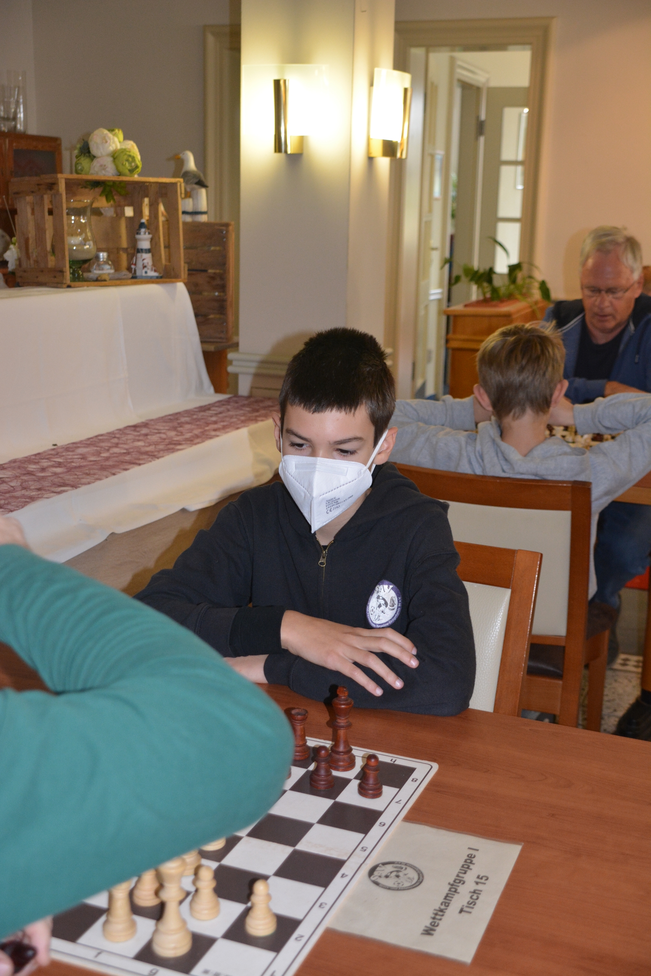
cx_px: 326
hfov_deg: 28.9
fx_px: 1261
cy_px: 488
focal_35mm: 46
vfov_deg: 42.3
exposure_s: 1/60
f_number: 4.2
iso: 1000
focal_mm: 31
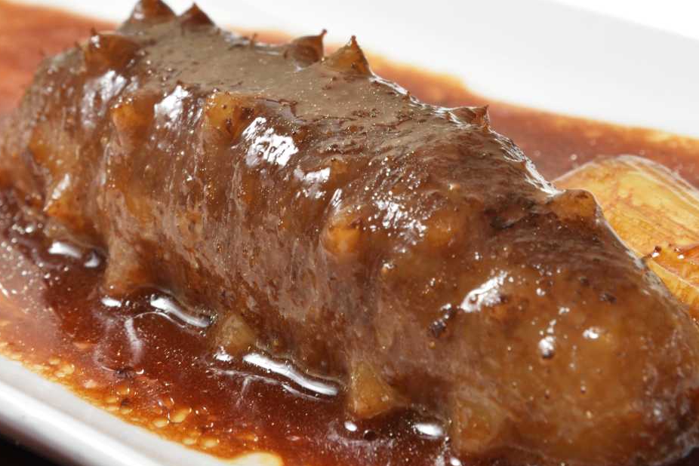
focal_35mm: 188
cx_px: 351
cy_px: 68
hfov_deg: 10.9
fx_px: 3651
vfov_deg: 7.3
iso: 100
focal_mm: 85
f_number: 13
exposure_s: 1/60
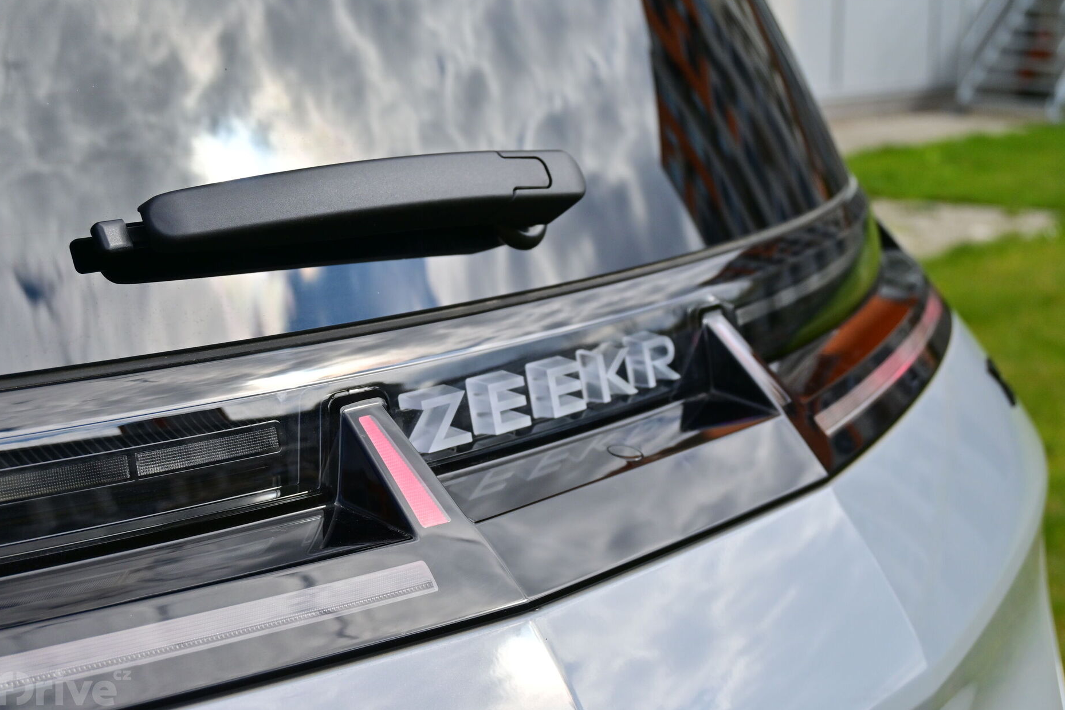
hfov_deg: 31.6
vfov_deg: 21.4
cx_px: 533
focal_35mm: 64
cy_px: 354
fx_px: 1879
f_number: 6.3
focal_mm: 41
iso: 400
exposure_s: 1/2500
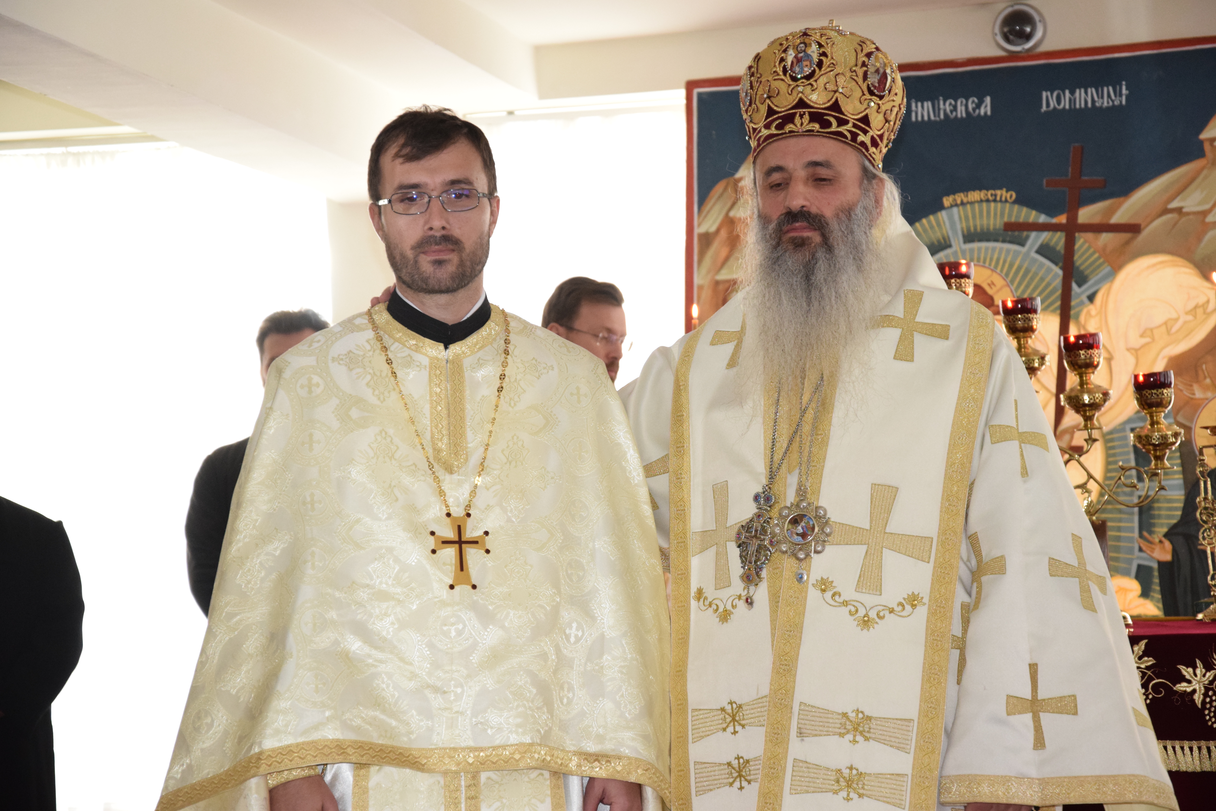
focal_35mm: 105
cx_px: 608
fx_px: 3546
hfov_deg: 19.5
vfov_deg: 13.0
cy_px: 406
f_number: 5.6
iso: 2000
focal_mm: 70
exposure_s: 1/60
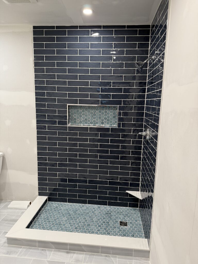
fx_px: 183
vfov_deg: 71.6
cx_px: 99
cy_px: 132
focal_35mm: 24
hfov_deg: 56.8
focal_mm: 6.76
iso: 200
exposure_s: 1/120
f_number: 1.78
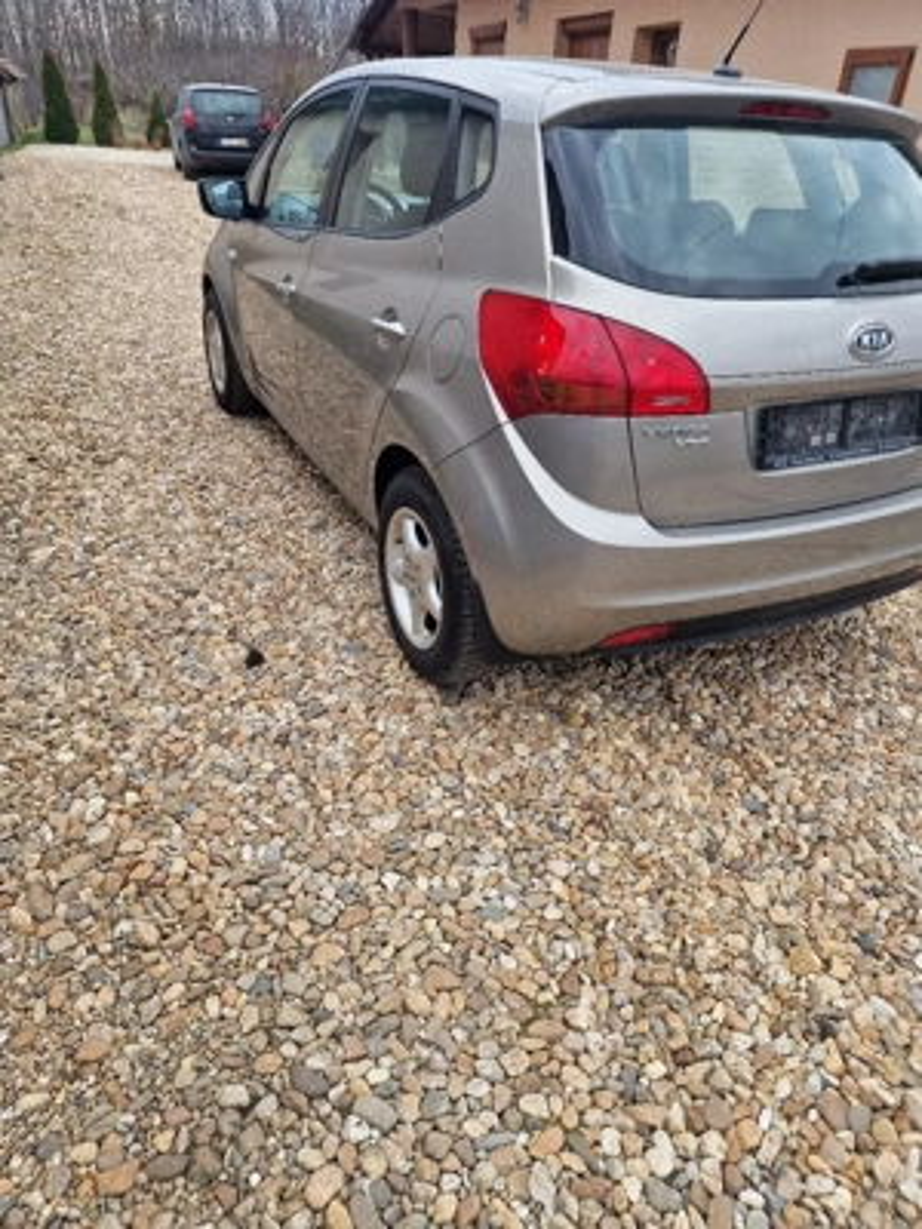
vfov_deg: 73.9
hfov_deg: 58.9
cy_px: 614
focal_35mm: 23
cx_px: 461
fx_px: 817
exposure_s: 1/182
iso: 50
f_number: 1.8
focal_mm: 6.4
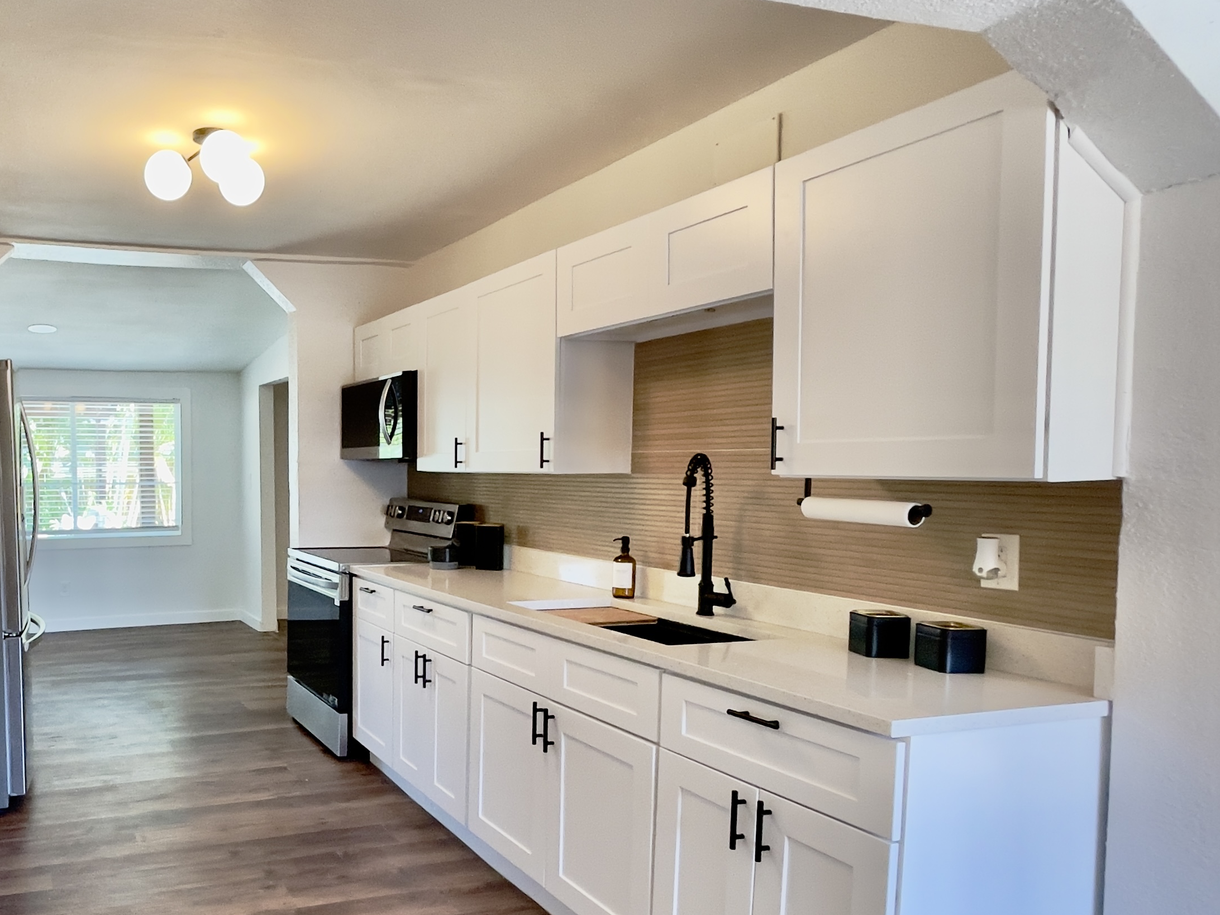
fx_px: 846
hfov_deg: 66.0
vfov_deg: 56.6
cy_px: 520
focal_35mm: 24
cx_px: 270
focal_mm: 1.54
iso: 160
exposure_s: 1/60
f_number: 2.4
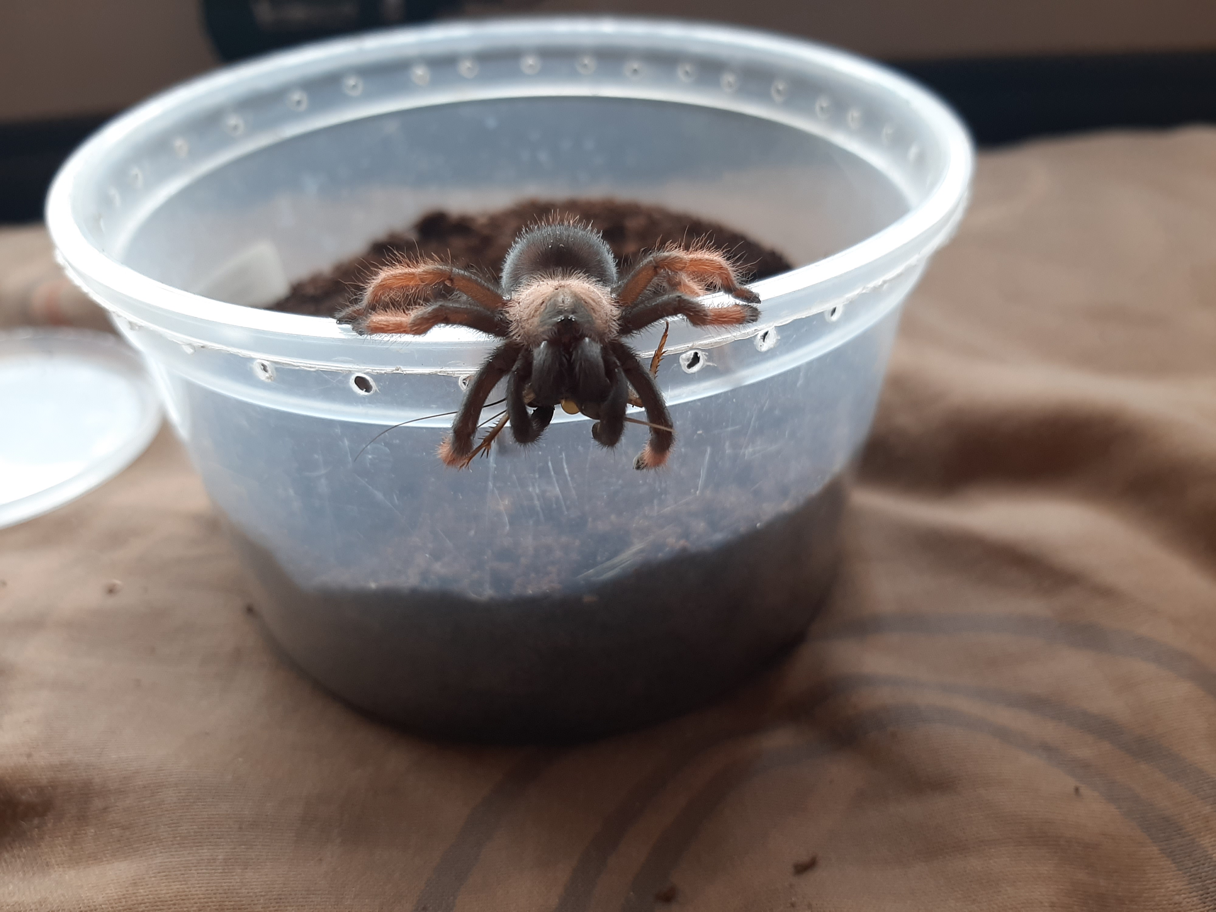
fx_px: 948
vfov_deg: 51.4
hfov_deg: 65.3
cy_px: 456
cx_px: 608
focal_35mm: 27
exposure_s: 1/100
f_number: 1.7
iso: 64
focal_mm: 3.93
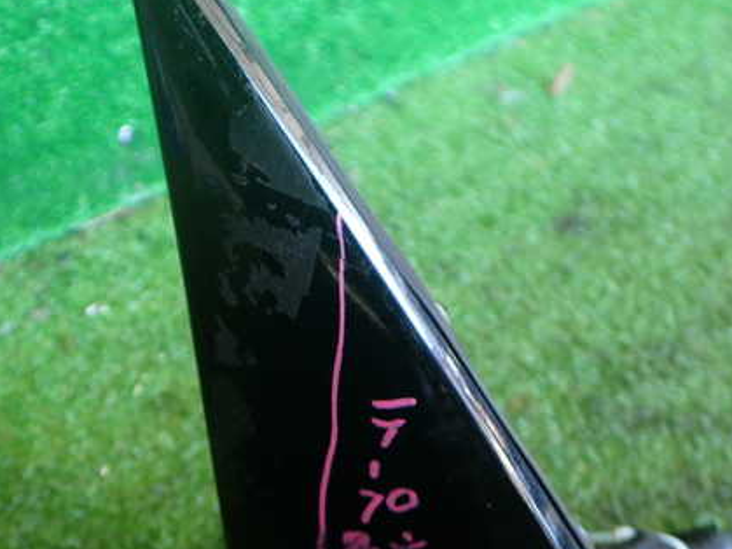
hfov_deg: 43.5
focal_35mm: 43
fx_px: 909
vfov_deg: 33.6
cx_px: 267
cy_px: 274
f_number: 2.3
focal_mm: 5.4
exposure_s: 1/30
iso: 200
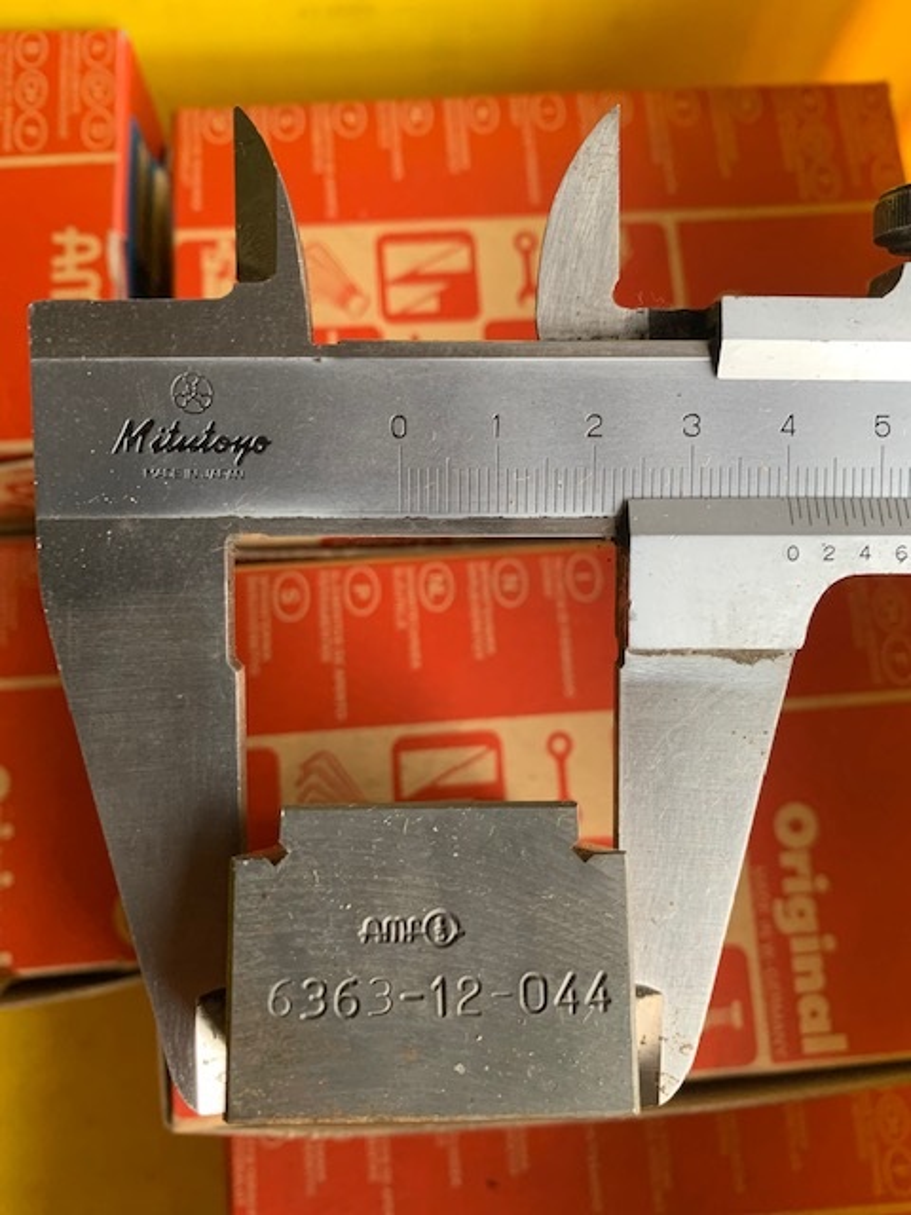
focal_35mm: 26
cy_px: 608
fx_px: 912
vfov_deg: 67.3
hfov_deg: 53.1
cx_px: 456
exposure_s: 1/60
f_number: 1.8
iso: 100
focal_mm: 4.25
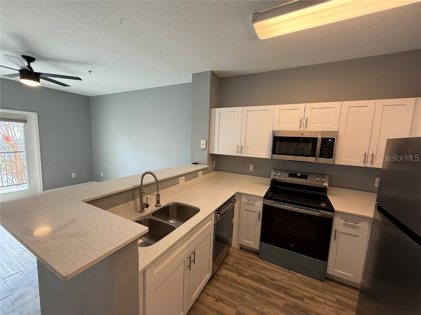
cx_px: 210
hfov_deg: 102.1
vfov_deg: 85.7
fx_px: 170
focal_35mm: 14
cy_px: 158
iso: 200
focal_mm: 2.22
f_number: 2.2
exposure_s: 1/60
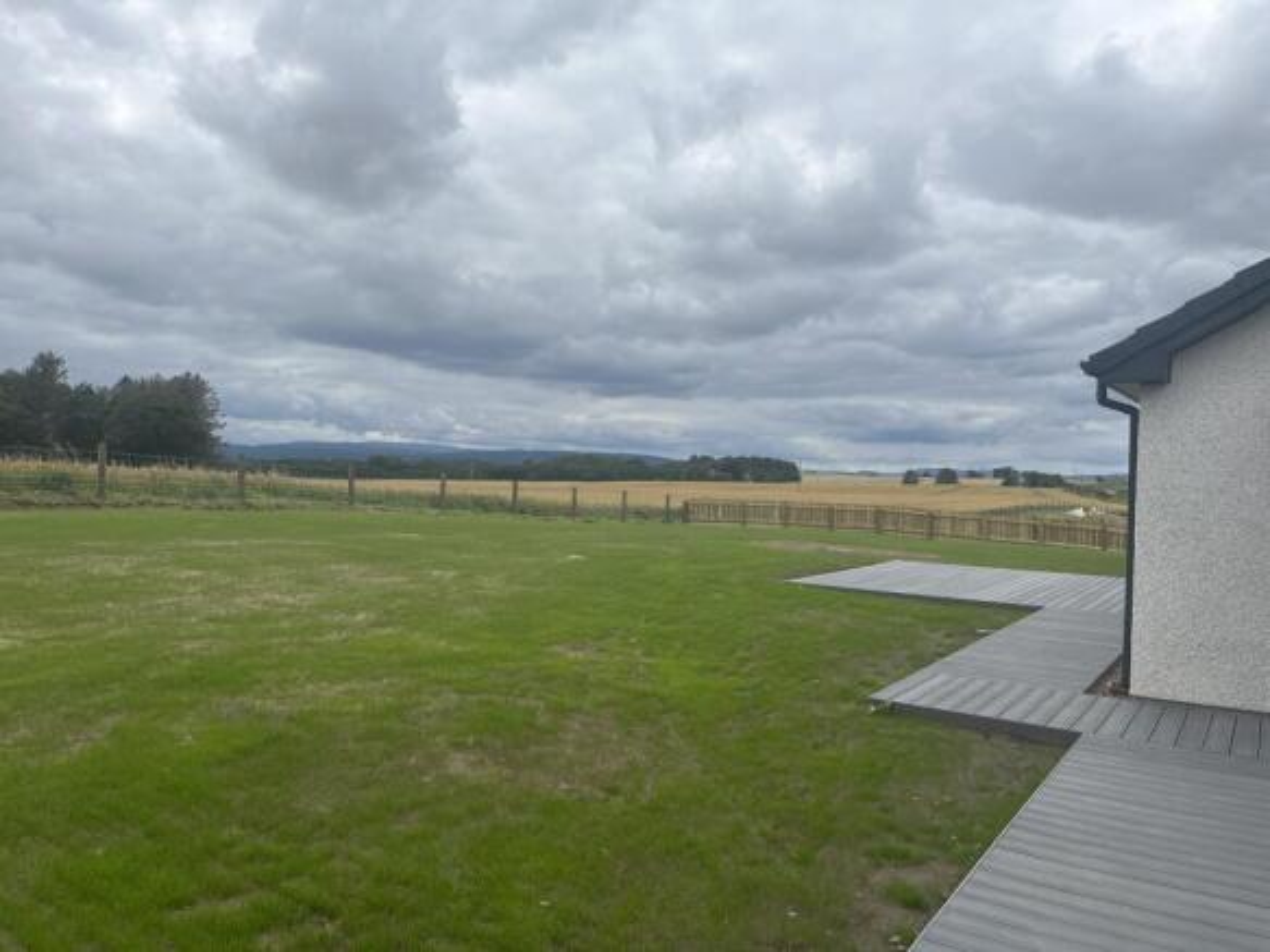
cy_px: 476
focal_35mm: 26
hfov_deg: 67.3
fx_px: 954
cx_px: 635
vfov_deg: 53.0
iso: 50
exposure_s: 1/3623
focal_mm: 5.1
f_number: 1.6
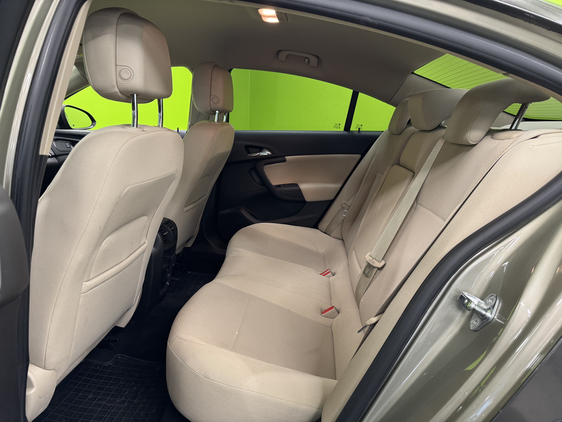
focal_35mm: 24
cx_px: 281
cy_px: 211
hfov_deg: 71.6
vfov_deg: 56.8
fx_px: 390
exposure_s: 1/50
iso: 320
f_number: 1.78
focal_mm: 6.76
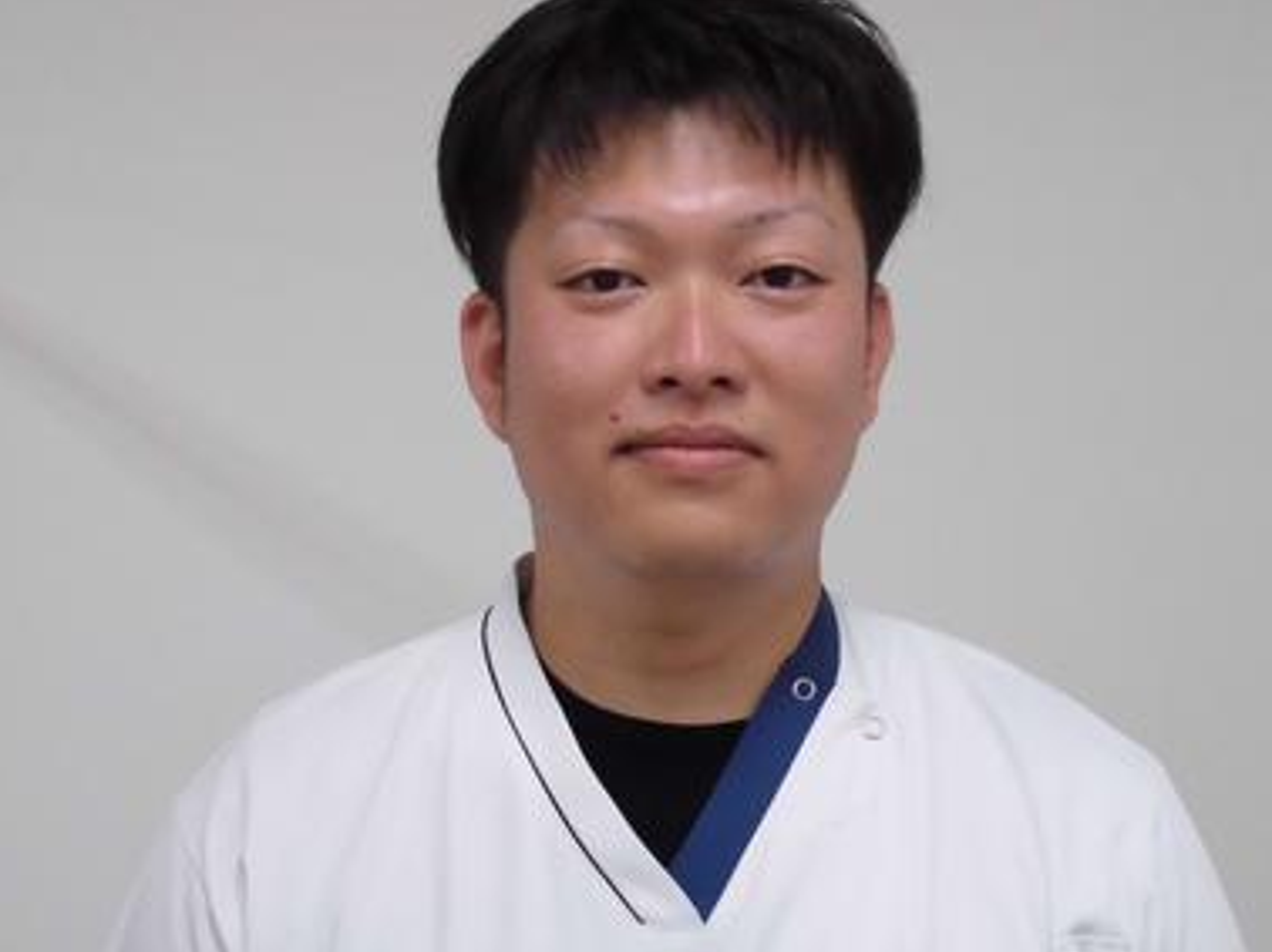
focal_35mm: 59
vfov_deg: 24.8
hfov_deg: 32.7
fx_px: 2167
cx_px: 574
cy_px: 457
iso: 400
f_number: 4.2
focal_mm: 6.9
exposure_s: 1/60
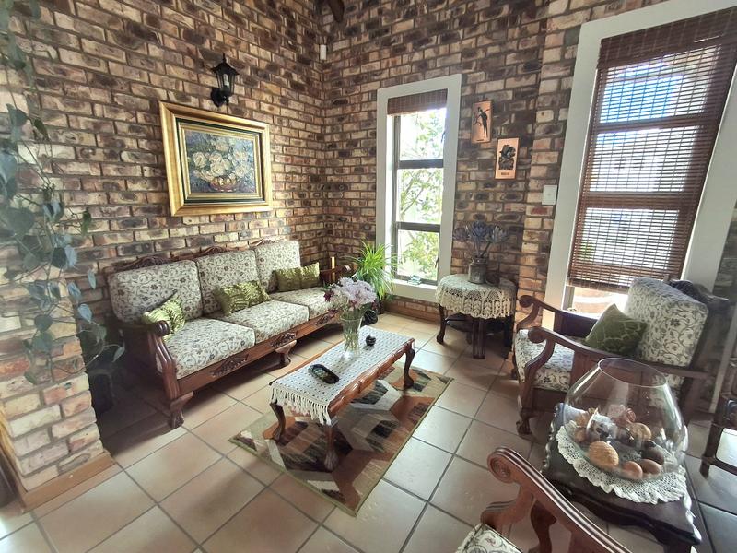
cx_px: 368
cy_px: 276
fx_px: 341
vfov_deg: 78.1
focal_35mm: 16
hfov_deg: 94.5
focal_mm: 1.64
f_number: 2.2
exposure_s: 1/40
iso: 80
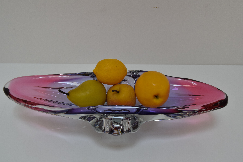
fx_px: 284
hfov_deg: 46.4
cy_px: 81
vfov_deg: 31.9
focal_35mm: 42
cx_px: 122
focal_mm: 28
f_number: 7.1
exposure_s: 1/200
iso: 1600
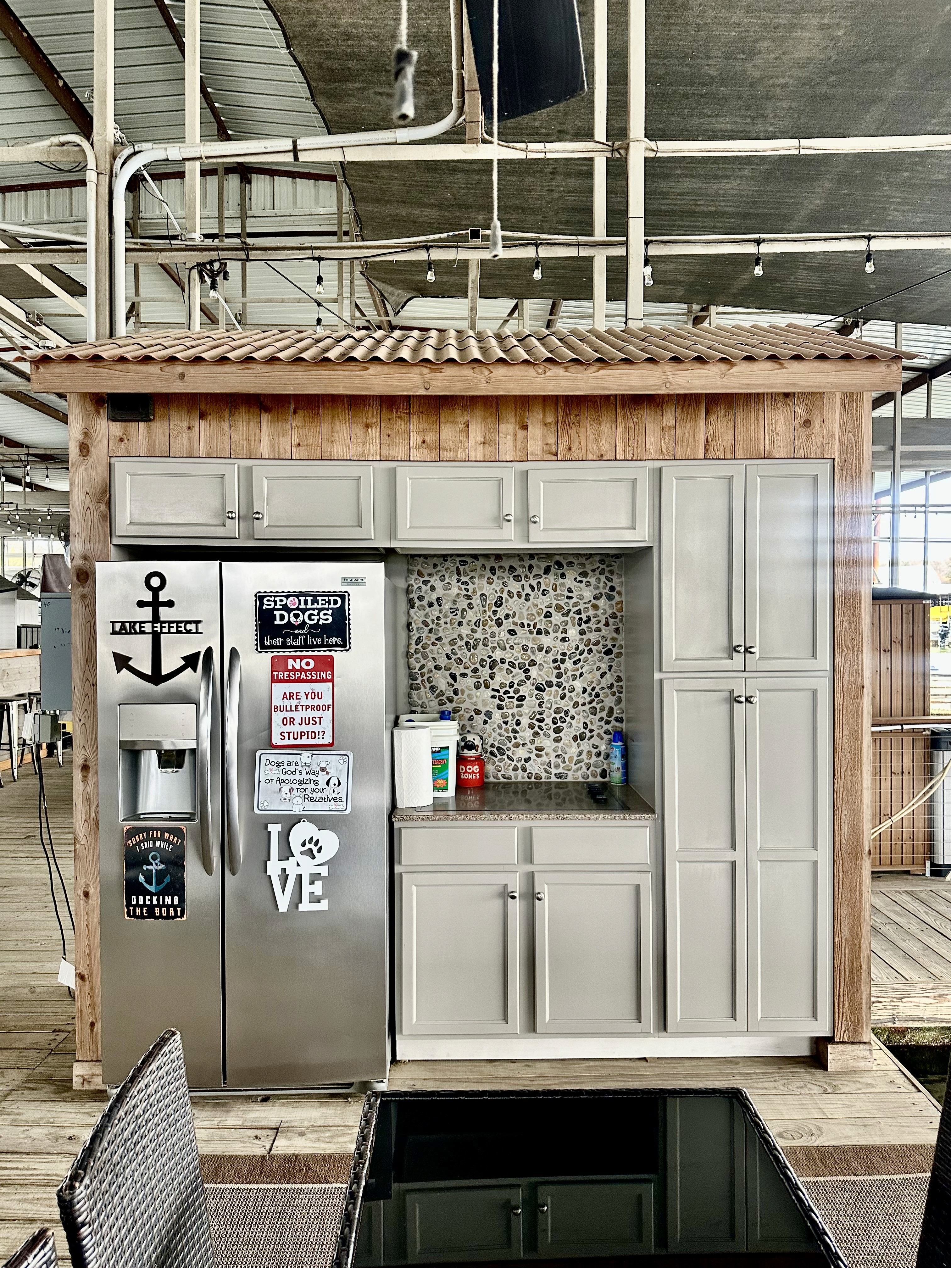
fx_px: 879
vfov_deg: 71.6
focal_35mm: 24
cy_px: 634
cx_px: 476
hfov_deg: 56.8
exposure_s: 1/74
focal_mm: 6.86
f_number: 1.78
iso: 250
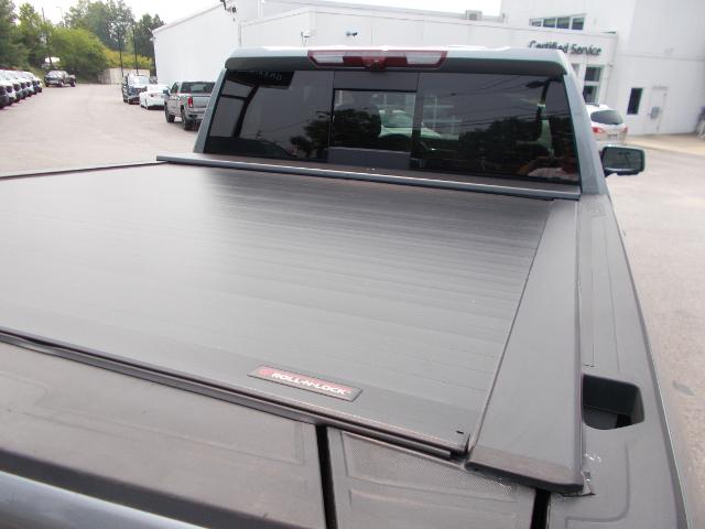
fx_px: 530
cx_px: 352
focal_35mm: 26
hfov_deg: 67.3
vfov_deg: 53.1
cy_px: 264
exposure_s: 1/80
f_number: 8
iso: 80
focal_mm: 4.6
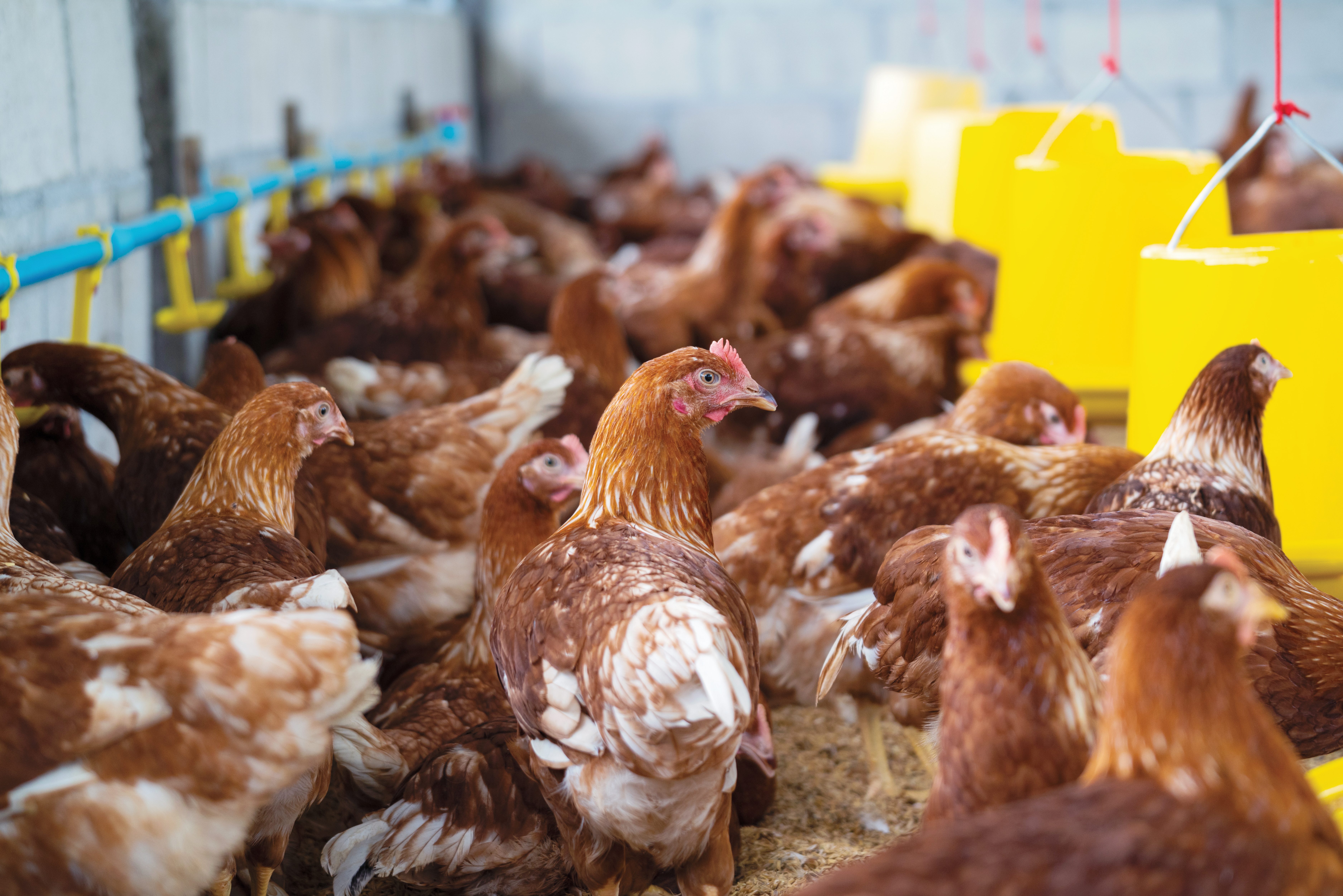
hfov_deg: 20.4
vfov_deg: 13.7
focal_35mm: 100
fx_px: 3731
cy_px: 448
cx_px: 672
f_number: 5
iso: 500
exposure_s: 1/125
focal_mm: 100
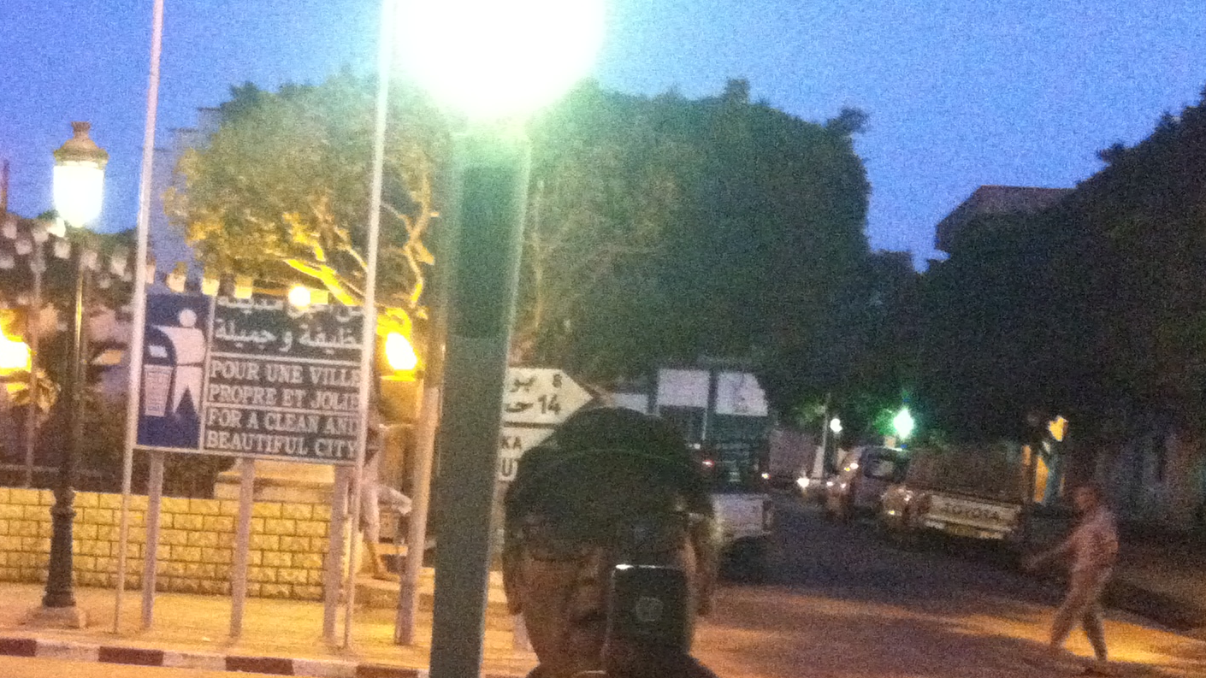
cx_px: 239
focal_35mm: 70
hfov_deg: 29.5
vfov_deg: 16.9
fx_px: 2238
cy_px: 643
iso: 1000
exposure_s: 1/15
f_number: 2.8
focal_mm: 3.85
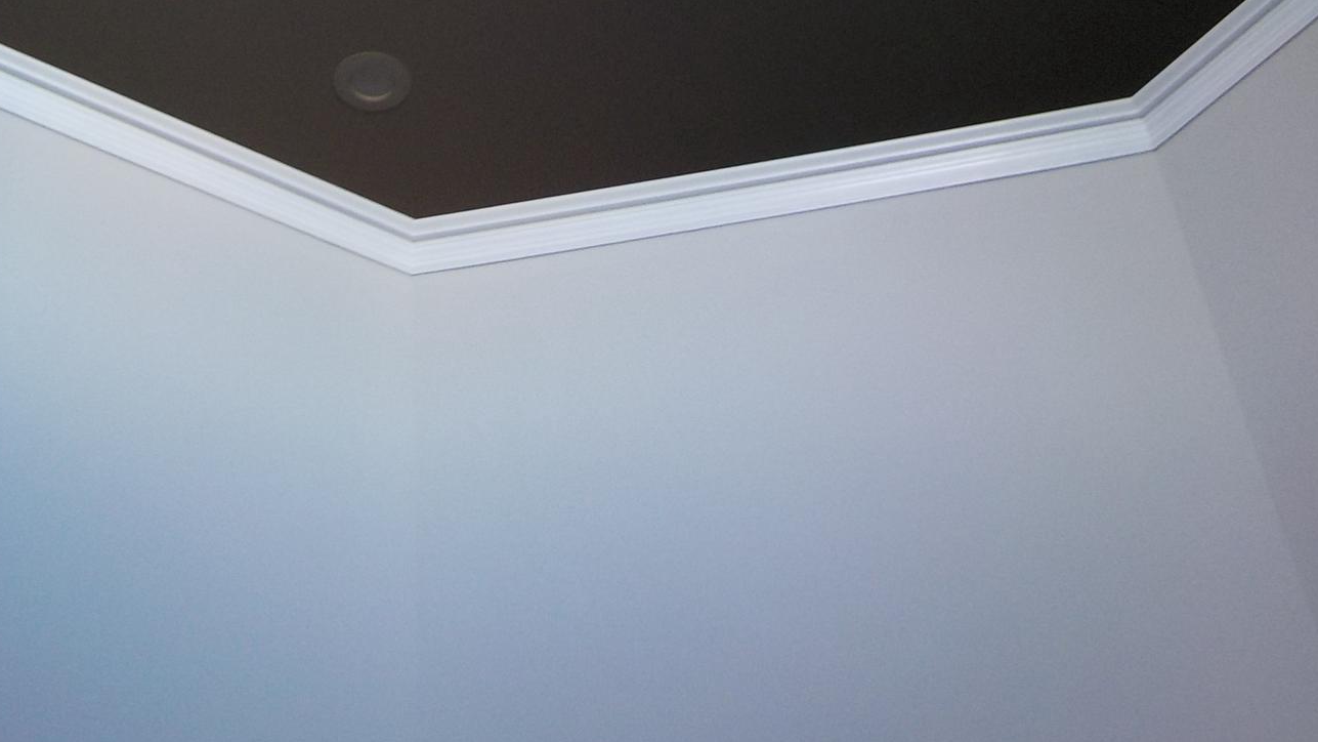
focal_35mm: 52
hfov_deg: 39.8
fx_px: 1817
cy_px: 342
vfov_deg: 23.1
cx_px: 576
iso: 160
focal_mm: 4.1
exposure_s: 1/30
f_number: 3.3
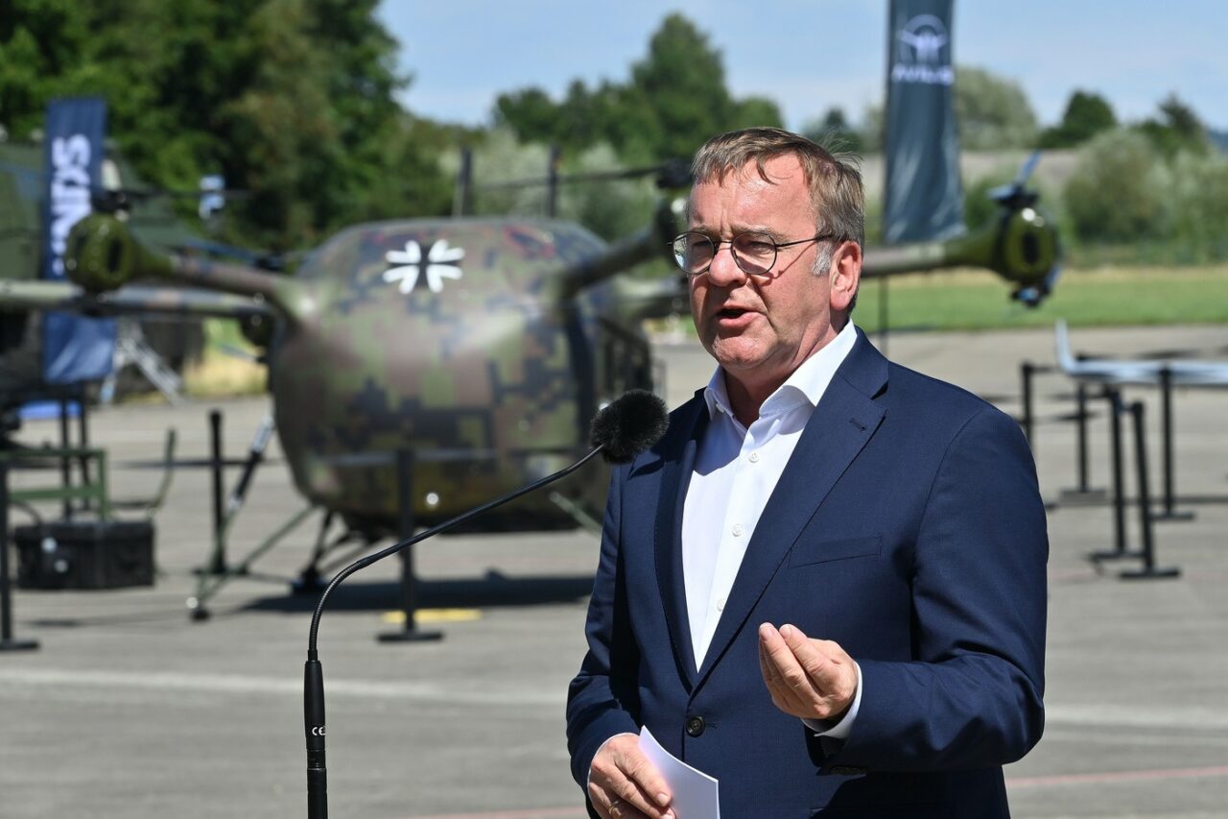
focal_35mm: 220
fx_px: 7503
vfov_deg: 6.2
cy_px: 410
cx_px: 614
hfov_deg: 9.4
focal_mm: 220
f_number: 16
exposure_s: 1/400
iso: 400
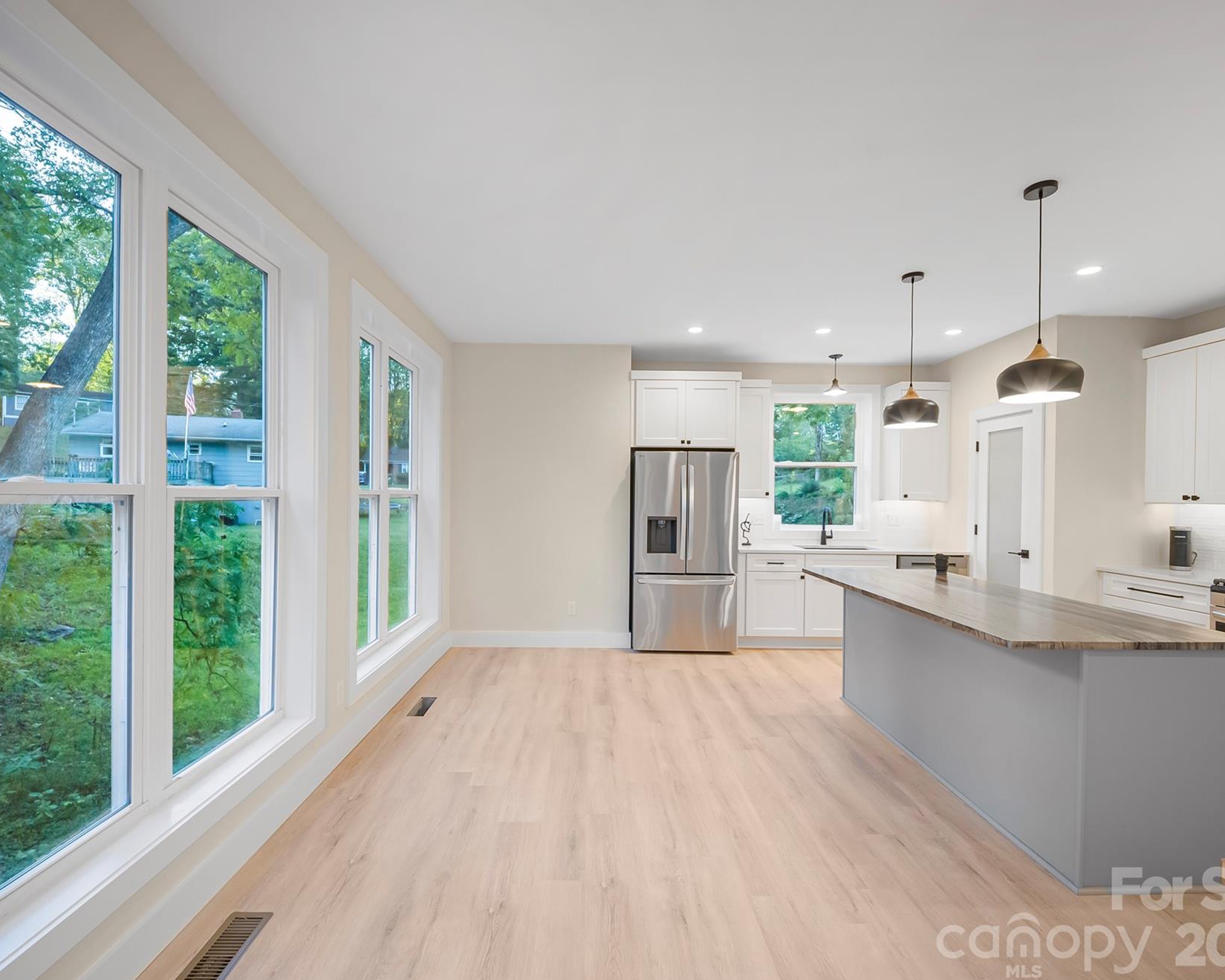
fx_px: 508
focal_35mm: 14
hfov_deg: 100.7
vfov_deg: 88.0
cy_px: 498
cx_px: 596
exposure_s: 1/30
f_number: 8
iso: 640
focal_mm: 12
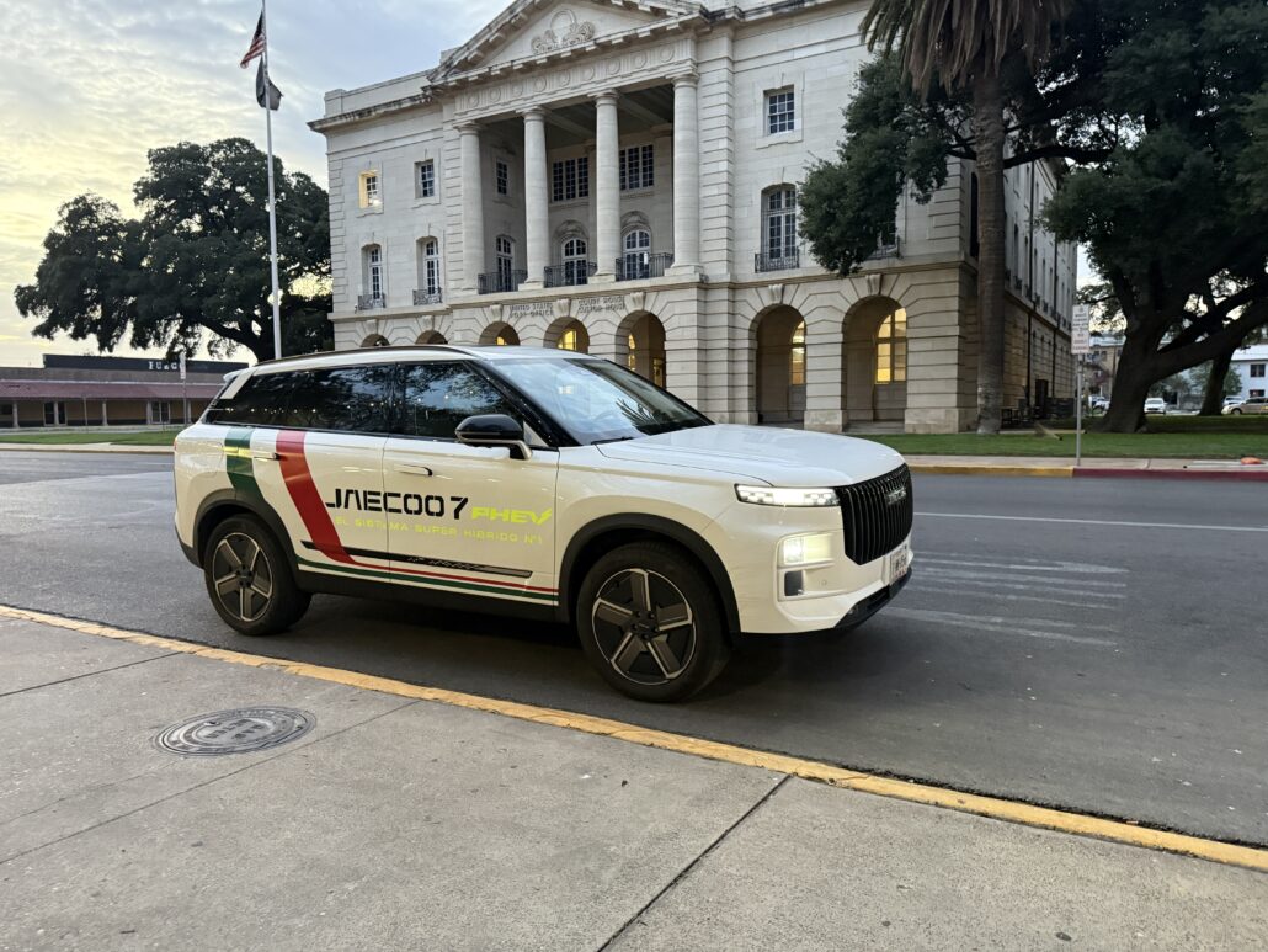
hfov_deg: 71.6
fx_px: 879
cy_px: 476
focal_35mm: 24
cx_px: 634
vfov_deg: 56.8
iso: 800
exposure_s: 1/60
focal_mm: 6.76
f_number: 1.78
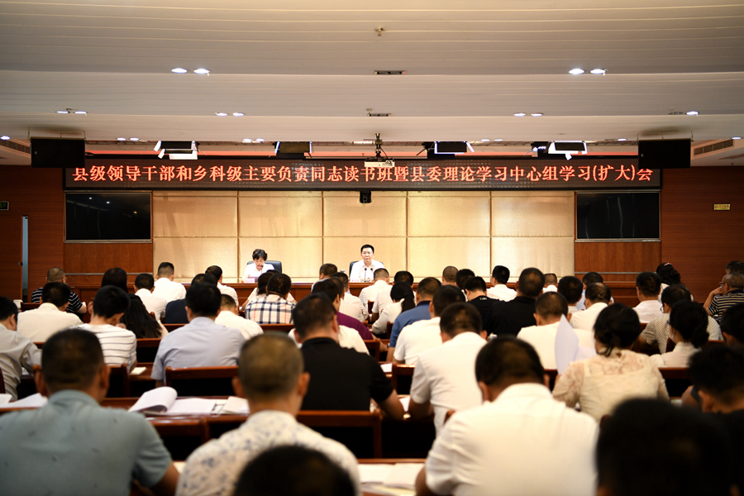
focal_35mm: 48
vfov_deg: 28.1
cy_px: 248
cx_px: 372
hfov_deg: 41.1
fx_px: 992
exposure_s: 1/125
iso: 1250
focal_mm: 48
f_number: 2.8
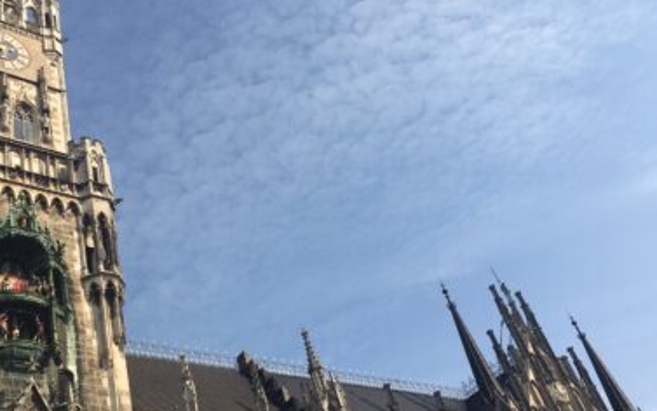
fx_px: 788
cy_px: 215
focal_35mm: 44
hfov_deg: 44.9
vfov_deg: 29.2
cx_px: 246
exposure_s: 1/1709
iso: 25
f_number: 2.2
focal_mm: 4.15
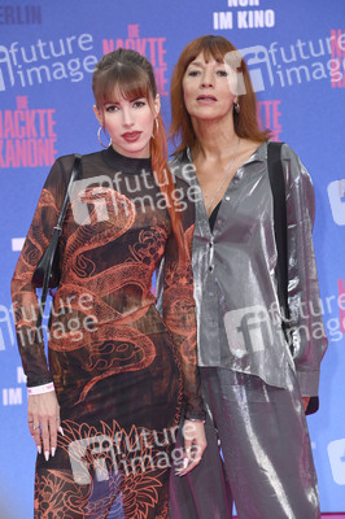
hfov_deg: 10.1
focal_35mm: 135
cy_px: 260
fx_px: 1944
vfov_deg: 15.2
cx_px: 172
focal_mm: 135
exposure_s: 1/250
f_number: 7.1
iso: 250
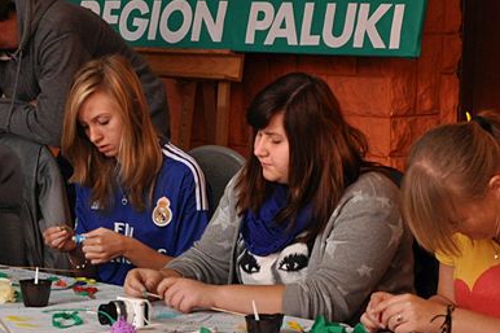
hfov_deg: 15.5
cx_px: 174
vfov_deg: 10.4
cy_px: 200
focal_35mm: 132
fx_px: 1832
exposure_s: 1/80
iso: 800
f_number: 9
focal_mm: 40
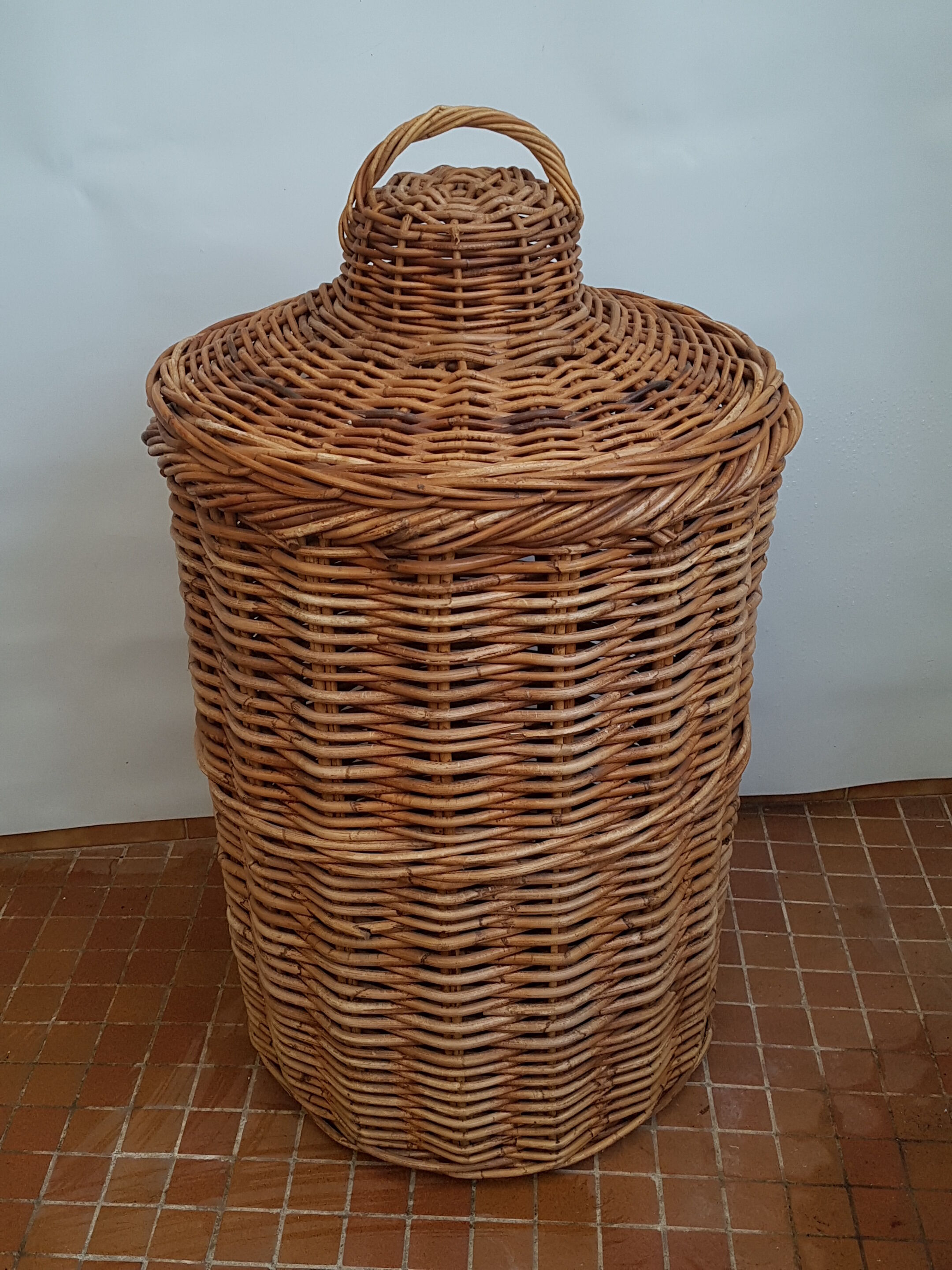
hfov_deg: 53.1
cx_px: 476
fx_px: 953
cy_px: 635
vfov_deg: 67.3
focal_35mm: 26
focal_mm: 4.2
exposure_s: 1/60
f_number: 1.7
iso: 80
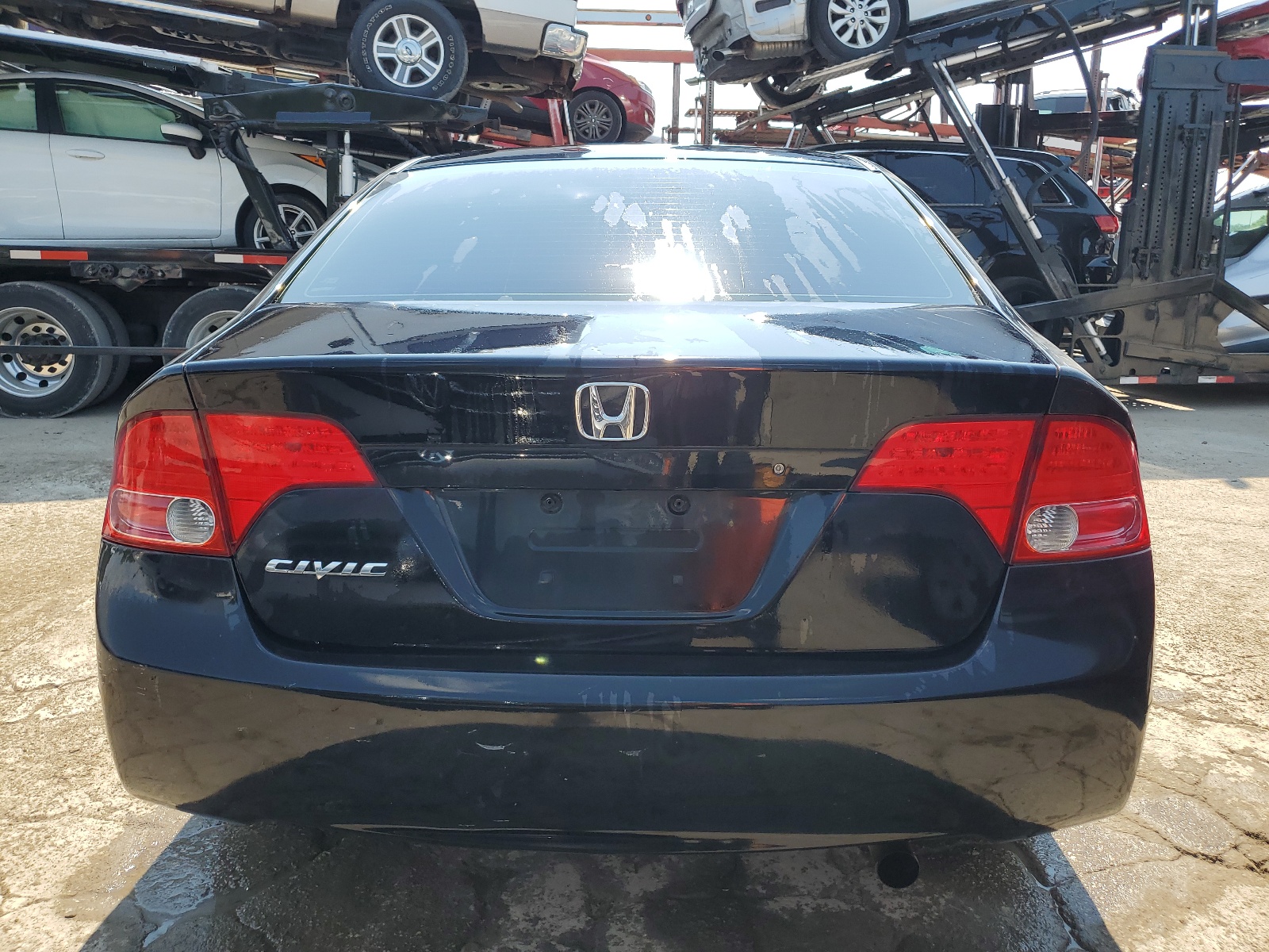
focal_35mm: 26
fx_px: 953
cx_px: 634
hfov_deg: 67.3
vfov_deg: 53.1
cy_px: 476
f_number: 1.5
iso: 50
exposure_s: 1/1429
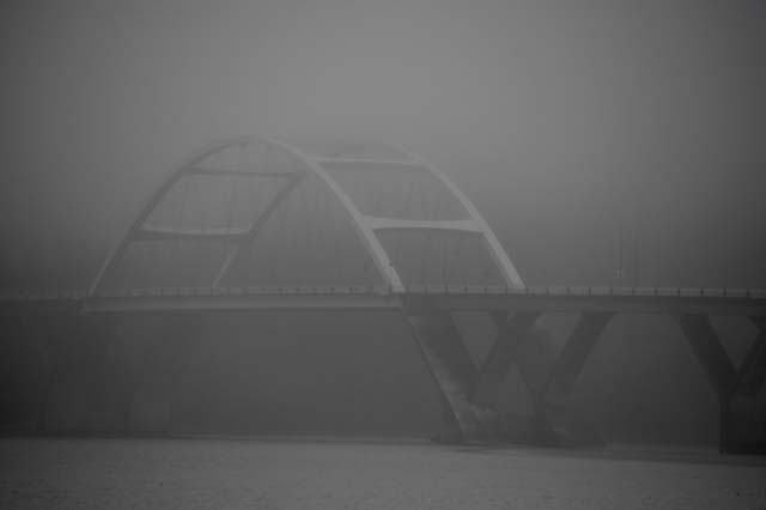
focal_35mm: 300
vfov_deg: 4.6
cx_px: 383
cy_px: 255
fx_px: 6380
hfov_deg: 6.9
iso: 400
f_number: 7.1
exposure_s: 1/200
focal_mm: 300
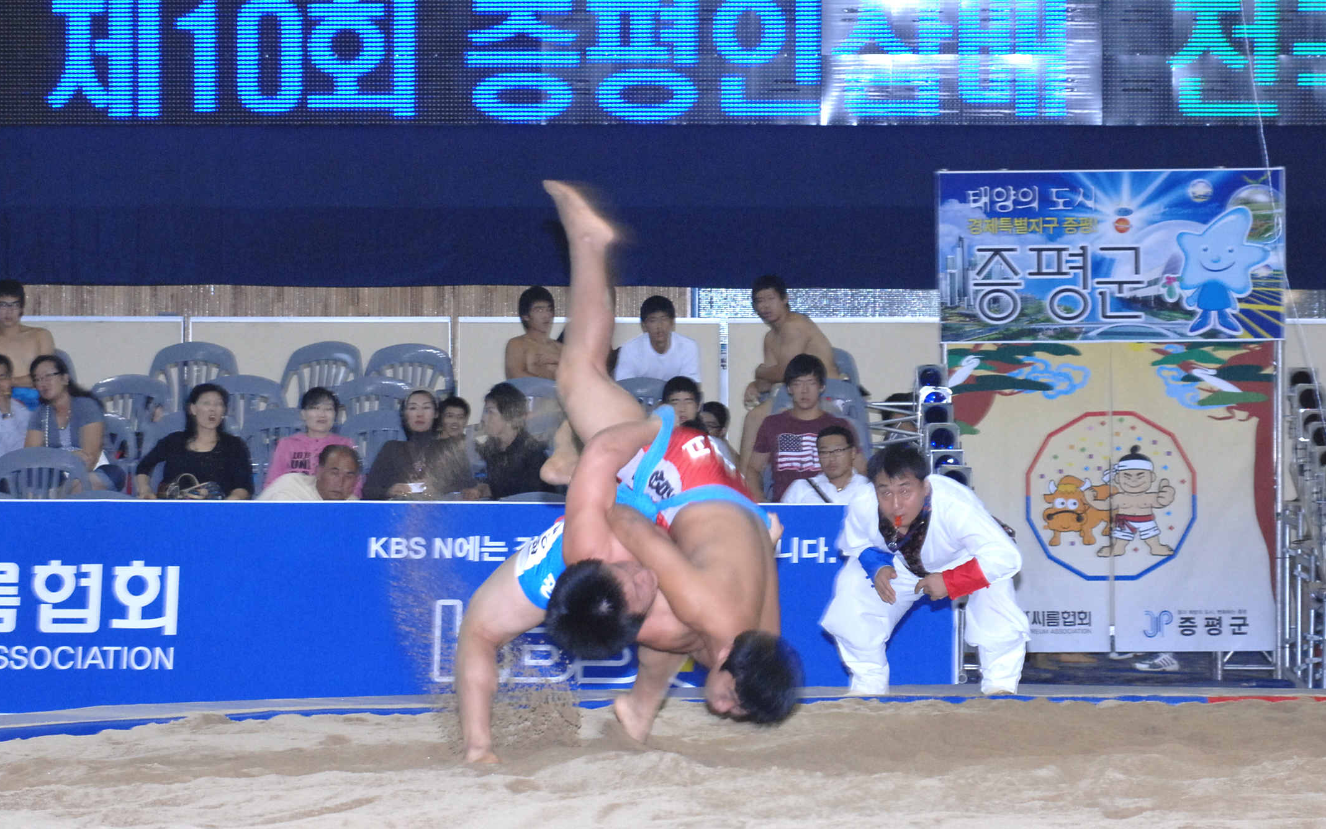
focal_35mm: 141
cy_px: 392
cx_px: 662
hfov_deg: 14.8
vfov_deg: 9.3
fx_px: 5095
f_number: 6.7
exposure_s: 1/60
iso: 800
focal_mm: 92
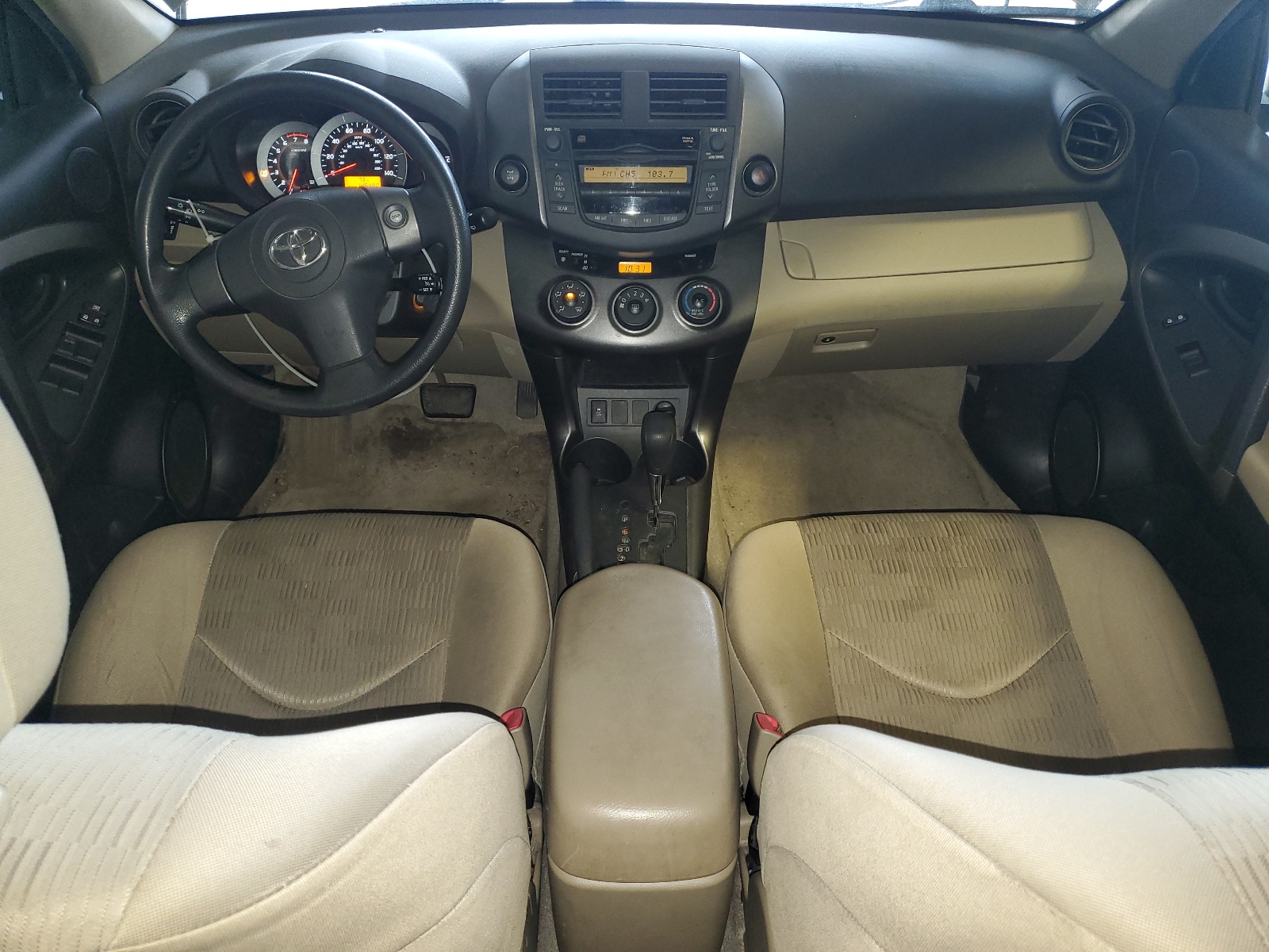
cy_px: 476
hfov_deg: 67.3
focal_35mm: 26
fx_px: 953
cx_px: 634
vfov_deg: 53.1
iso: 134
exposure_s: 1/22
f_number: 1.5
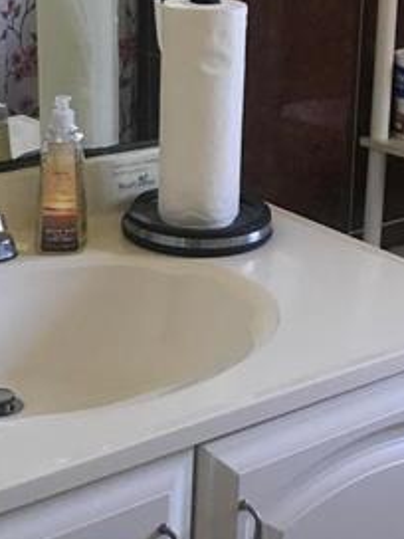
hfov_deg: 18.6
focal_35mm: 79
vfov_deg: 24.7
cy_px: 204
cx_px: 246
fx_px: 1229
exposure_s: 1/17
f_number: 1.8
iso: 40
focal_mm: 3.99
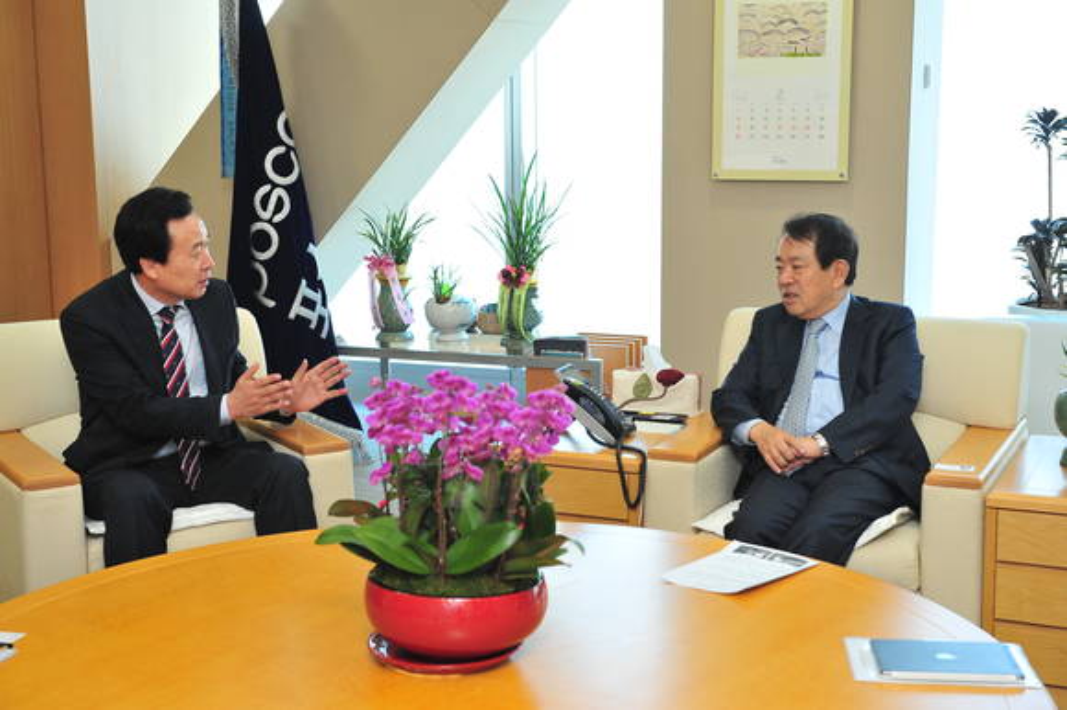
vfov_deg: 24.2
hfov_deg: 35.7
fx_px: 1659
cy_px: 355
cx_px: 534
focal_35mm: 56
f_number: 4.5
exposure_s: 1/125
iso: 1250
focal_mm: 56
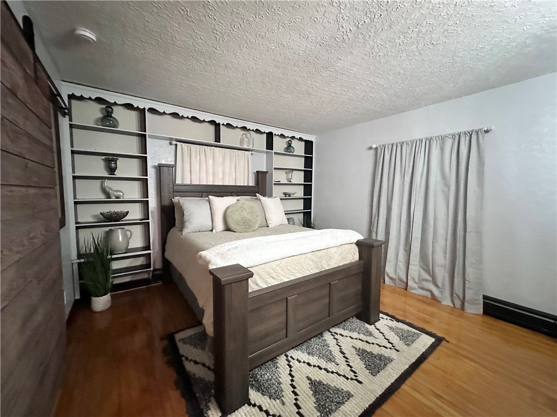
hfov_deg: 102.1
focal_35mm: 14
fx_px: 225
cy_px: 208
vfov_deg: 85.7
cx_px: 278
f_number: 2.2
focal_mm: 2.22
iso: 1000
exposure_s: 1/40
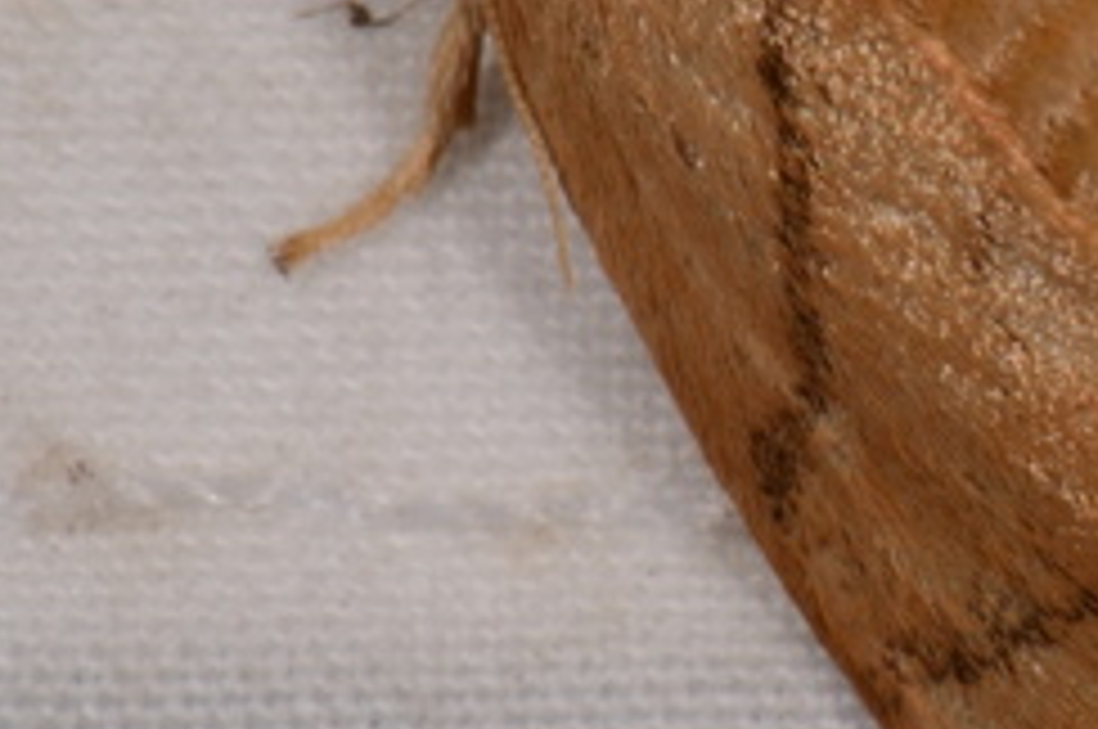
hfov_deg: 5.0
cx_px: 1134
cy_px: 315
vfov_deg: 3.3
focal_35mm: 414
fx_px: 12599
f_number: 25
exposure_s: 1/60
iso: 100
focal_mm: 85
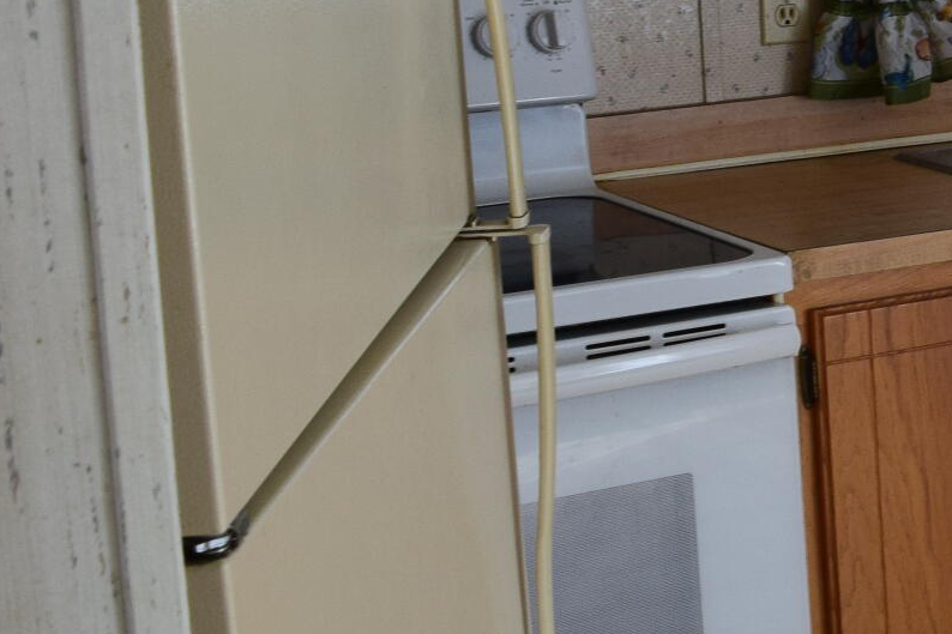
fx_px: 2697
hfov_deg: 16.6
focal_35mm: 102
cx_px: 1728
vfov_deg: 13.3
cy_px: 110
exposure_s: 1/125
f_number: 9
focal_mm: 18
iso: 400
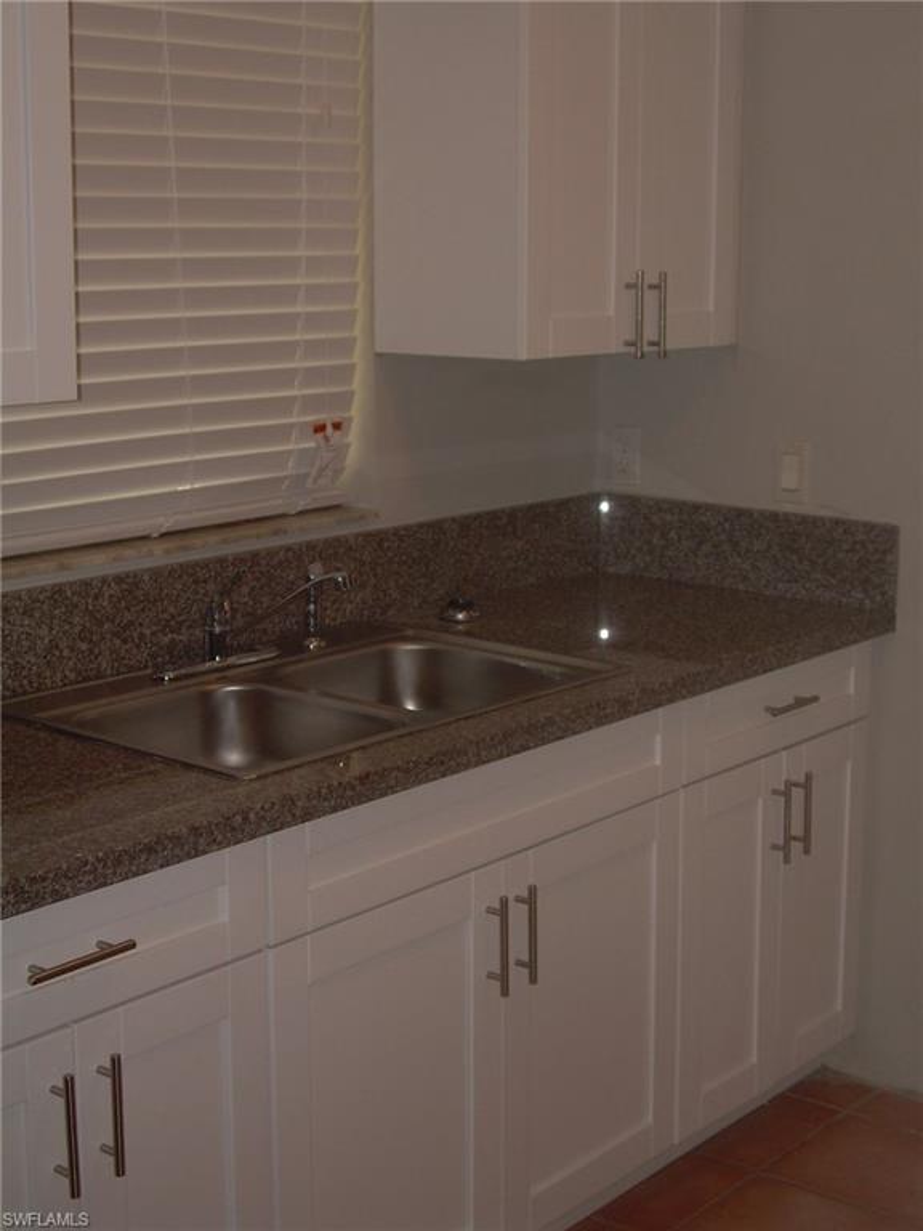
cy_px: 616
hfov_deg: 25.7
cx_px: 462
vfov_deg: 33.8
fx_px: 2026
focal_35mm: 57
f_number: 3.3
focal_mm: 9.6
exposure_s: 1/60
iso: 50
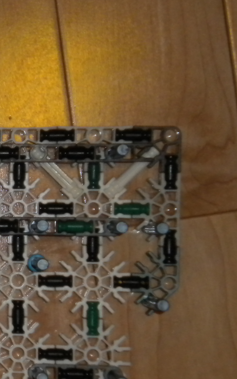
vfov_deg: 12.8
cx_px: -119
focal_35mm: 163
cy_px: 223
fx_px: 1685
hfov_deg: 7.9
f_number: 5.1
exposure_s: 1/60
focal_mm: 14.3
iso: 400
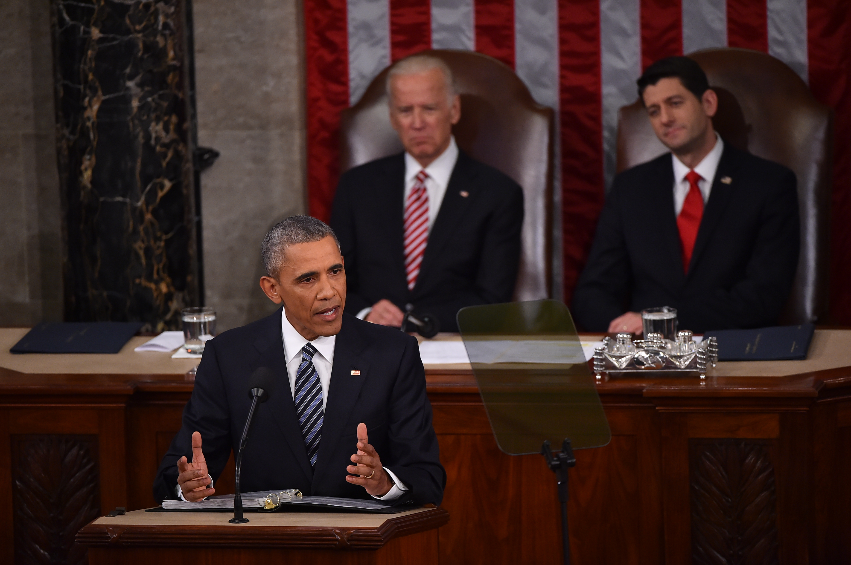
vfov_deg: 3.9
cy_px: 282
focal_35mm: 350
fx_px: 8265
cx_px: 426
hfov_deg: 5.9
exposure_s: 1/640
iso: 2500
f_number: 4
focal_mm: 350
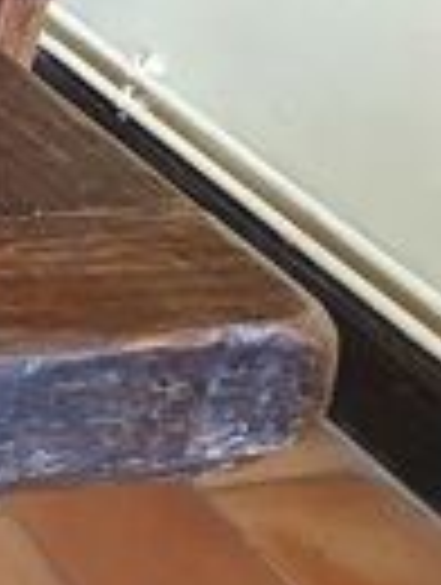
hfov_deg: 10.1
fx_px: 2167
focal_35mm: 128
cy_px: -306
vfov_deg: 14.3
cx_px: -634
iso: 500
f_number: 1.5
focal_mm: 4.32
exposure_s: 1/50
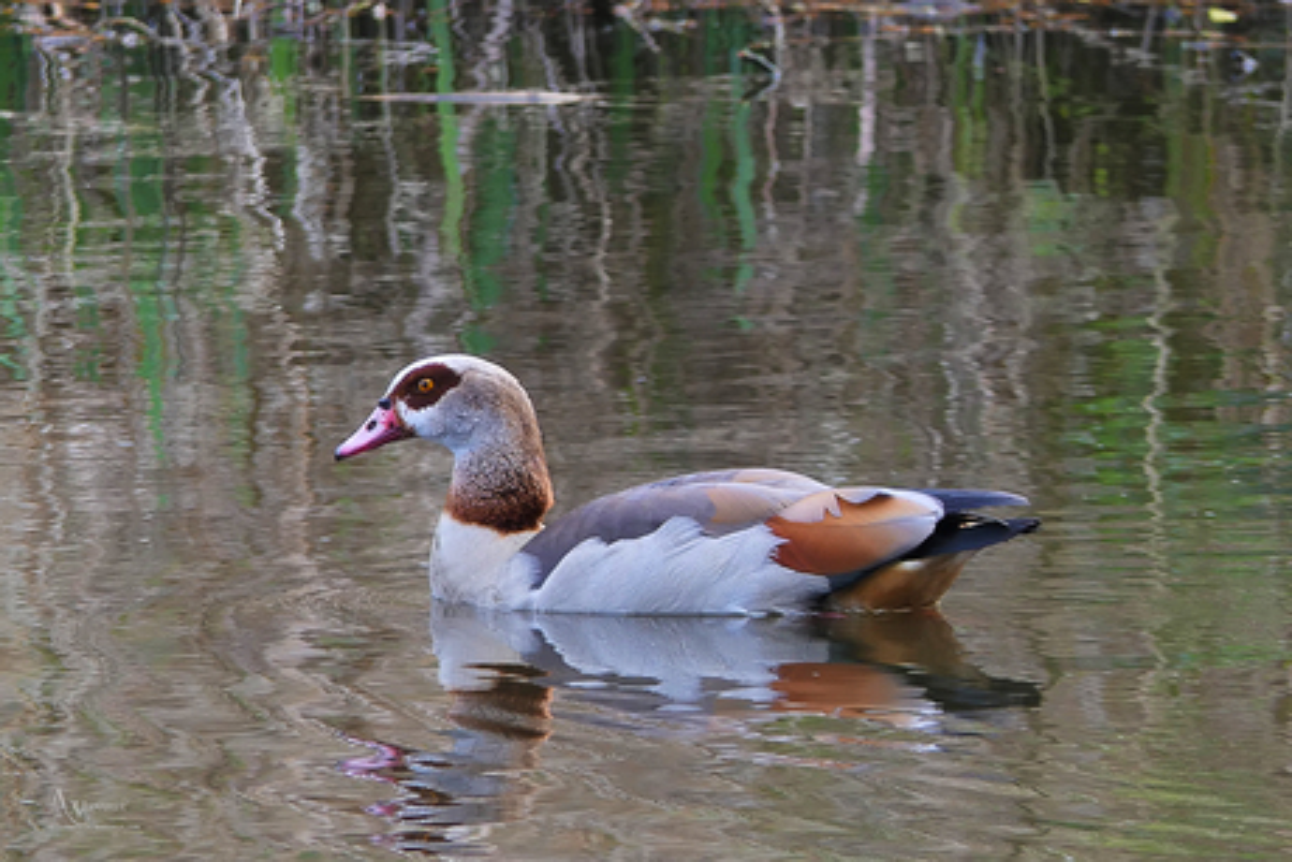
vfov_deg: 1.4
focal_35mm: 960
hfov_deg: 2.1
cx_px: 646
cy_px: 431
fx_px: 34462
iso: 125
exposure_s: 1/125
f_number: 4.5
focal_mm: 176
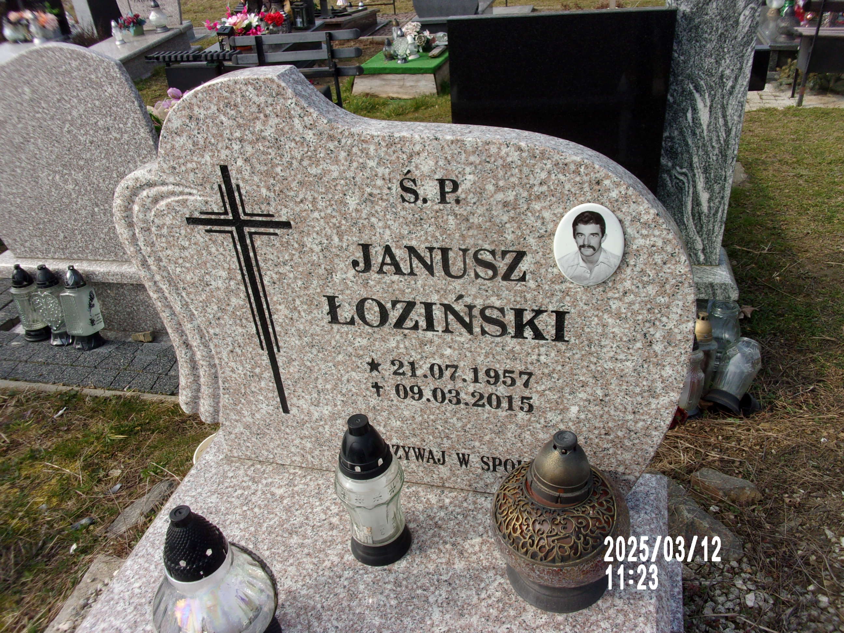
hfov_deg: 63.4
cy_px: 316
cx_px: 422
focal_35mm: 28
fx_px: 683
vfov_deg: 49.7
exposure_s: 1/80
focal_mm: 5.1
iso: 80
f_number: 10.8
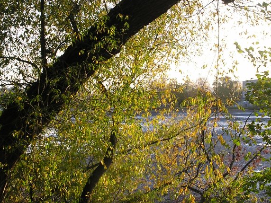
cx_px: 126
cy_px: 103
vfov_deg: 21.6
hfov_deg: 28.6
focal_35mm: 68
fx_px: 532
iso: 100
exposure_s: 1/60
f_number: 4.5
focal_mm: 7.8
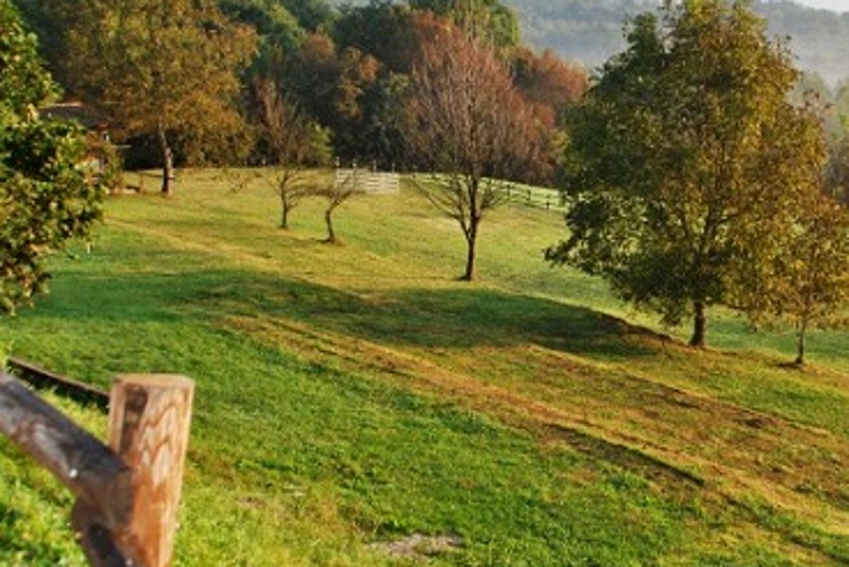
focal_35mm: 47
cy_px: 277
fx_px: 1109
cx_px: 595
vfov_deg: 28.7
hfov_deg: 41.1
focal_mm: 18
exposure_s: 1/200
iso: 100
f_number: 5
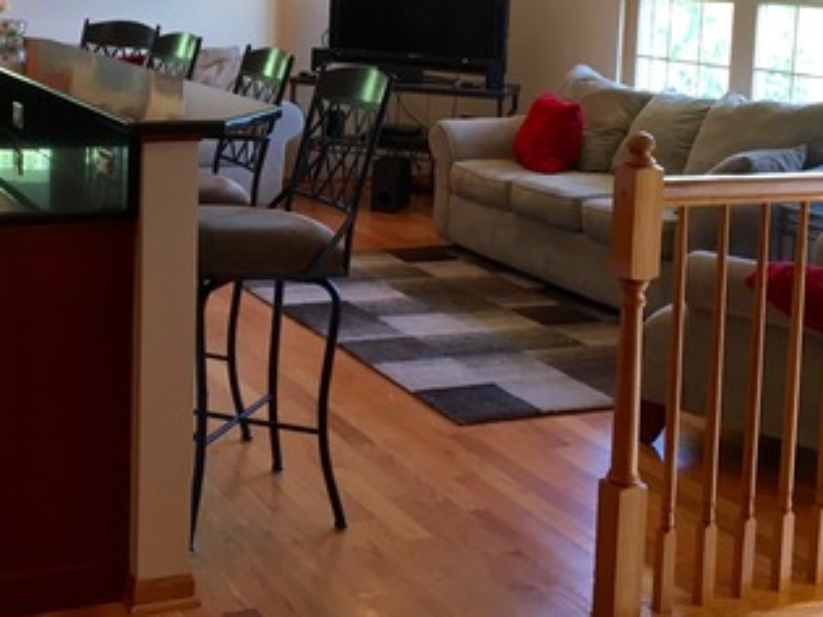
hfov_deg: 32.5
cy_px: 92
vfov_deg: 24.3
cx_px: 303
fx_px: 1402
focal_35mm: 59
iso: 64
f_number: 2.2
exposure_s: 1/30
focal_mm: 4.15
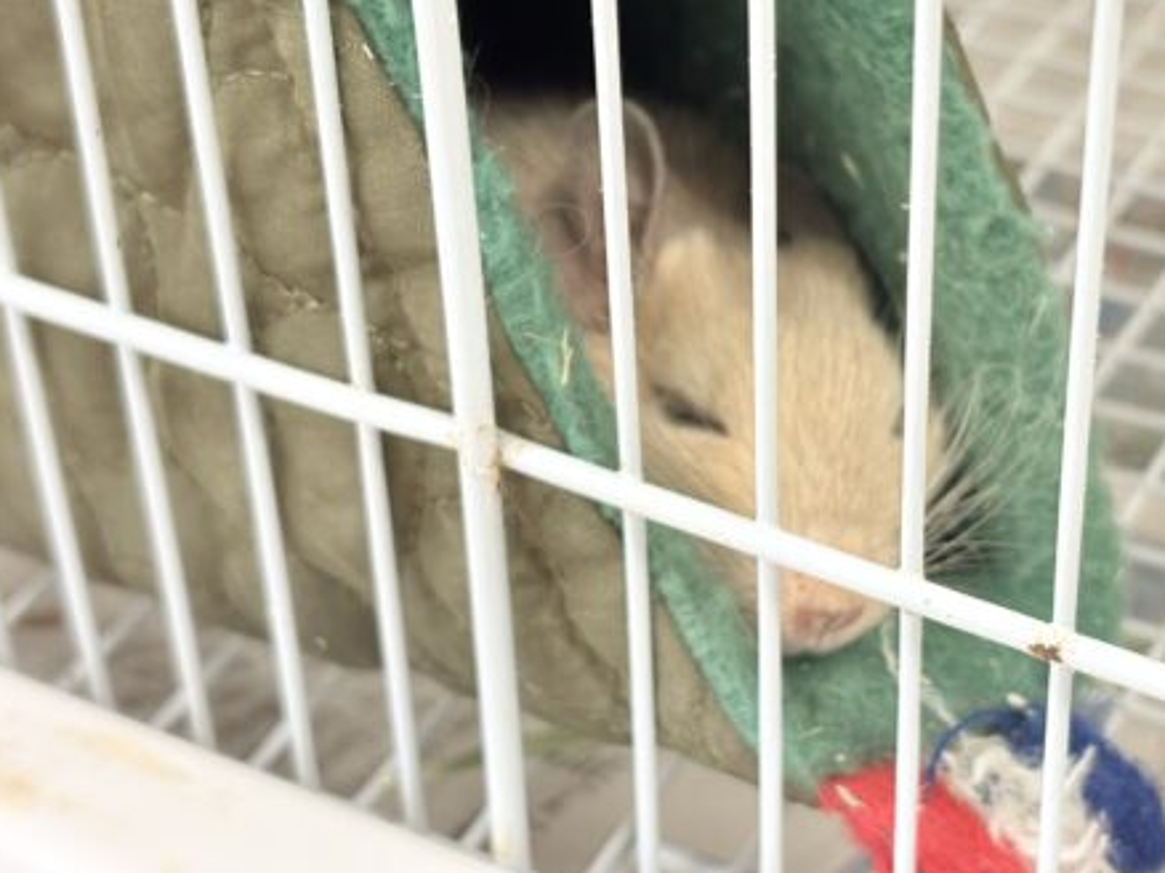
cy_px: 317
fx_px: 2556
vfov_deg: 19.3
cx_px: 841
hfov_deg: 25.4
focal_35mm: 76
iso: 125
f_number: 1.6
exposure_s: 1/50
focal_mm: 5.96
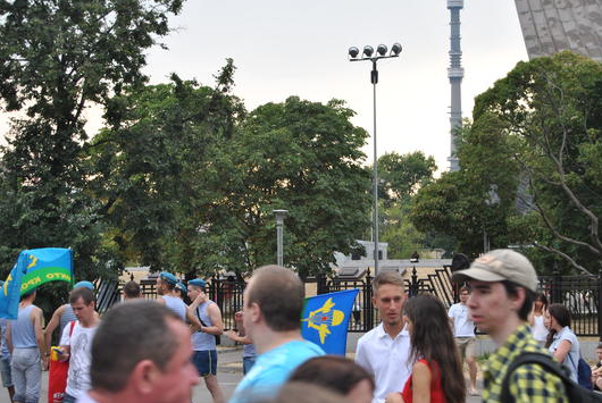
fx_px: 1668
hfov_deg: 20.5
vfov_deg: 13.8
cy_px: 187
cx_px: 326
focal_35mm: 100
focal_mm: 55
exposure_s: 1/80
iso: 200
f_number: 5.6
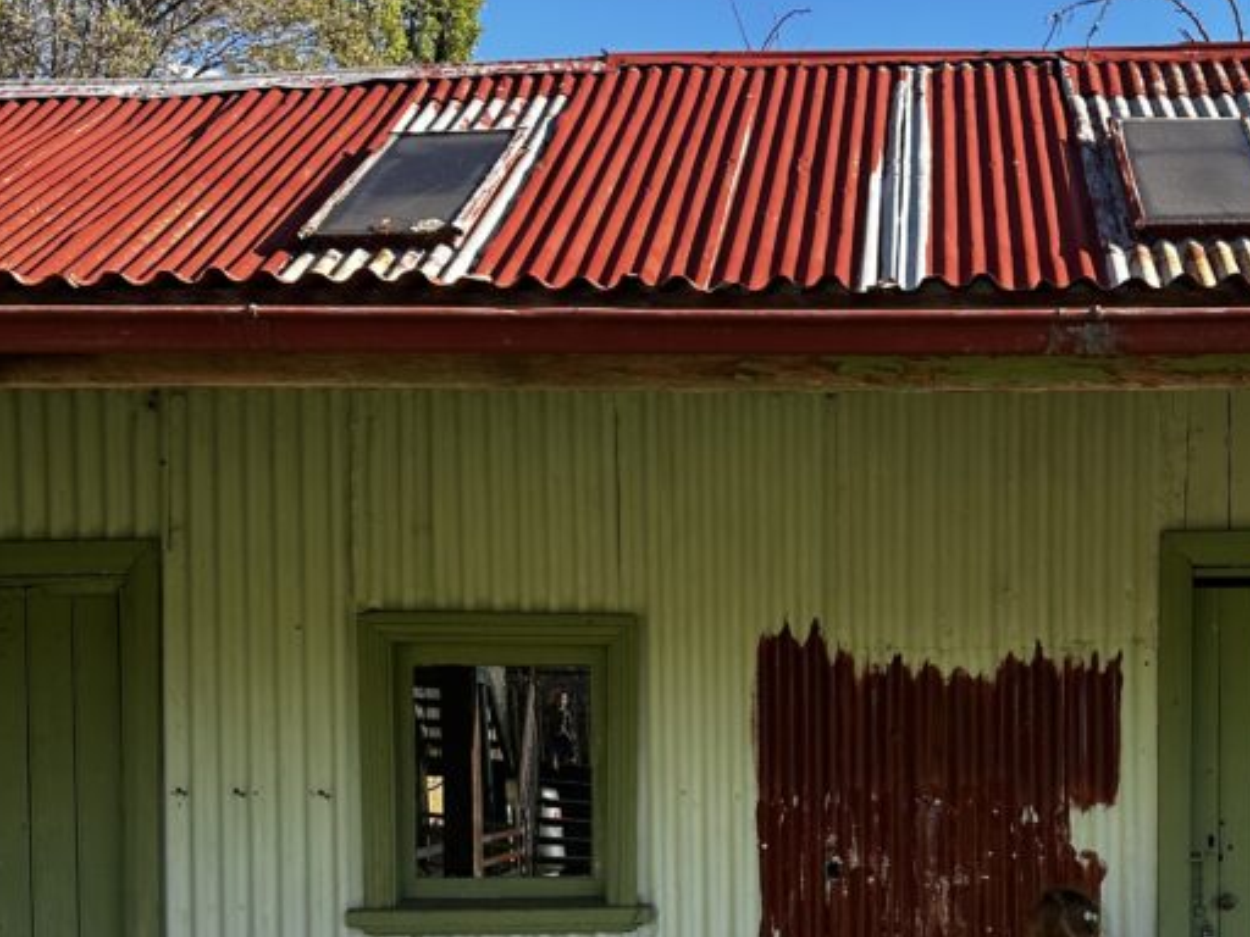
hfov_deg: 38.7
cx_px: 930
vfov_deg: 29.4
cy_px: 783
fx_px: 1733
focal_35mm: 48
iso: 80
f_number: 1.78
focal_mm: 6.86
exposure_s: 1/1227
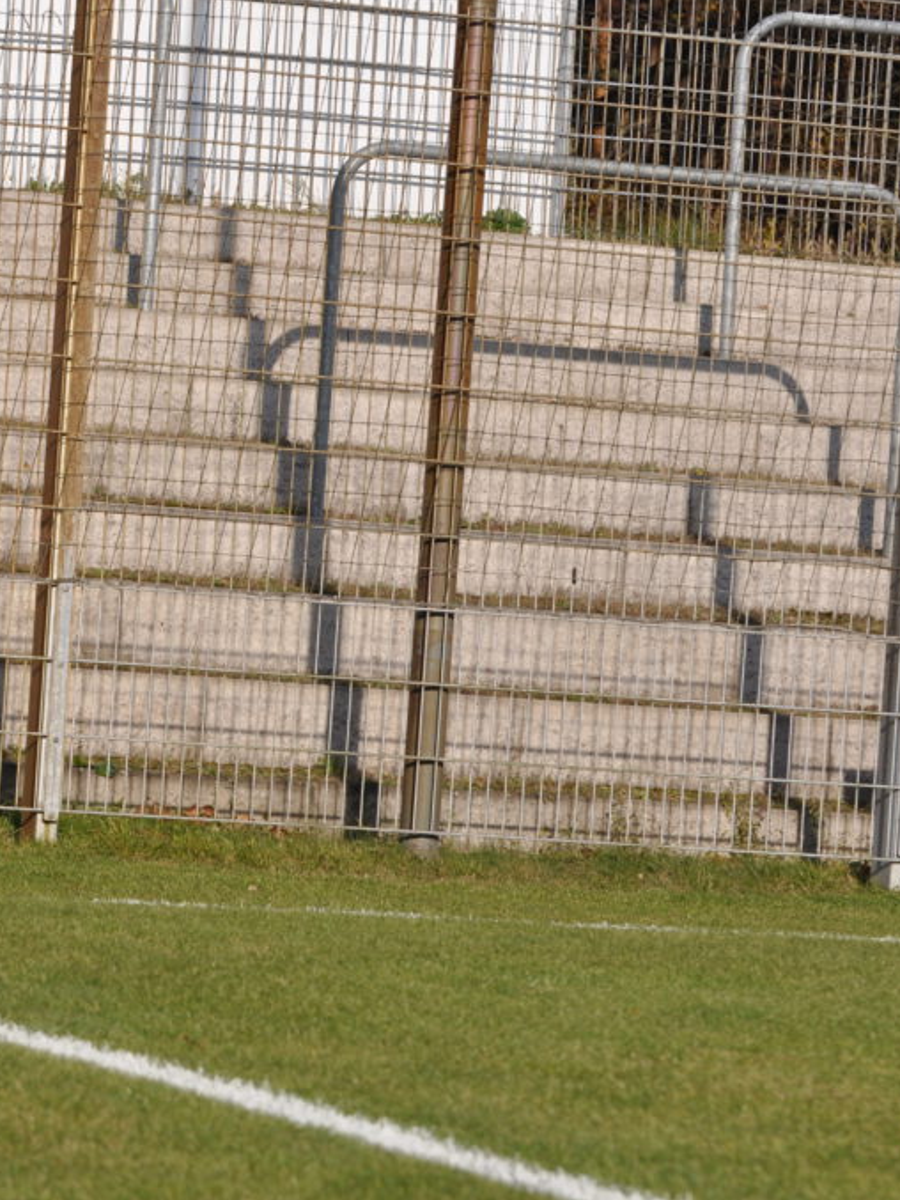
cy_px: 599
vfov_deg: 10.1
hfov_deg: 7.6
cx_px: 73
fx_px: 6792
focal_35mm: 196
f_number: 7.1
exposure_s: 1/800
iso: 200
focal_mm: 90
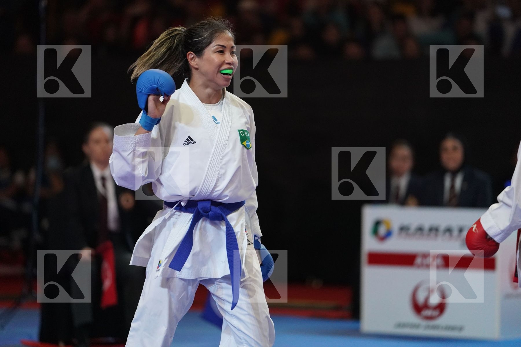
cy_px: 174
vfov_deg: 6.9
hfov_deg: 10.3
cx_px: 260
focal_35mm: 200
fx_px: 2894
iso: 5000
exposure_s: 1/1000
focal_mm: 200
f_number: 2.8
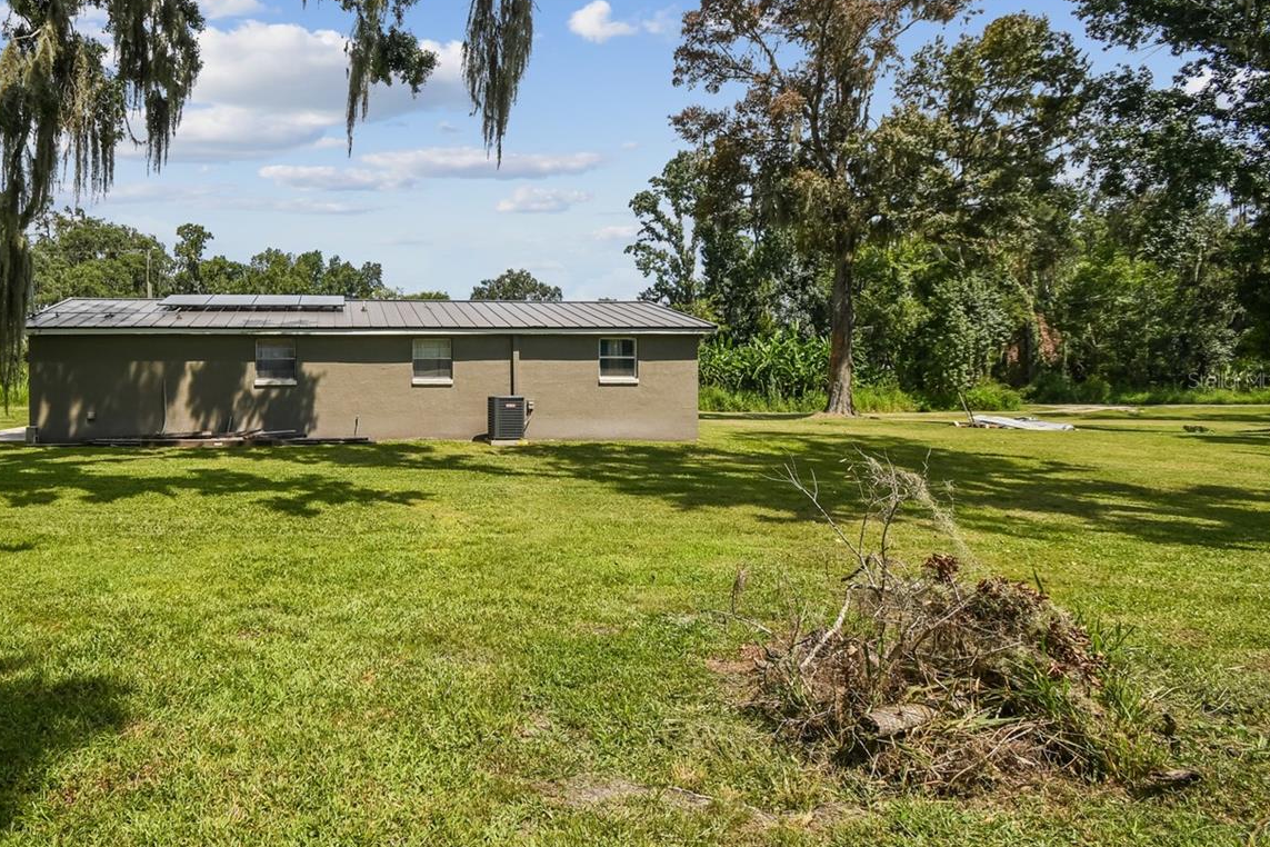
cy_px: 380
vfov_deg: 59.4
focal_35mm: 21
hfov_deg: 77.9
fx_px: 741
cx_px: 398
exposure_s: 1/160
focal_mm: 10
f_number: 7.1
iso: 100
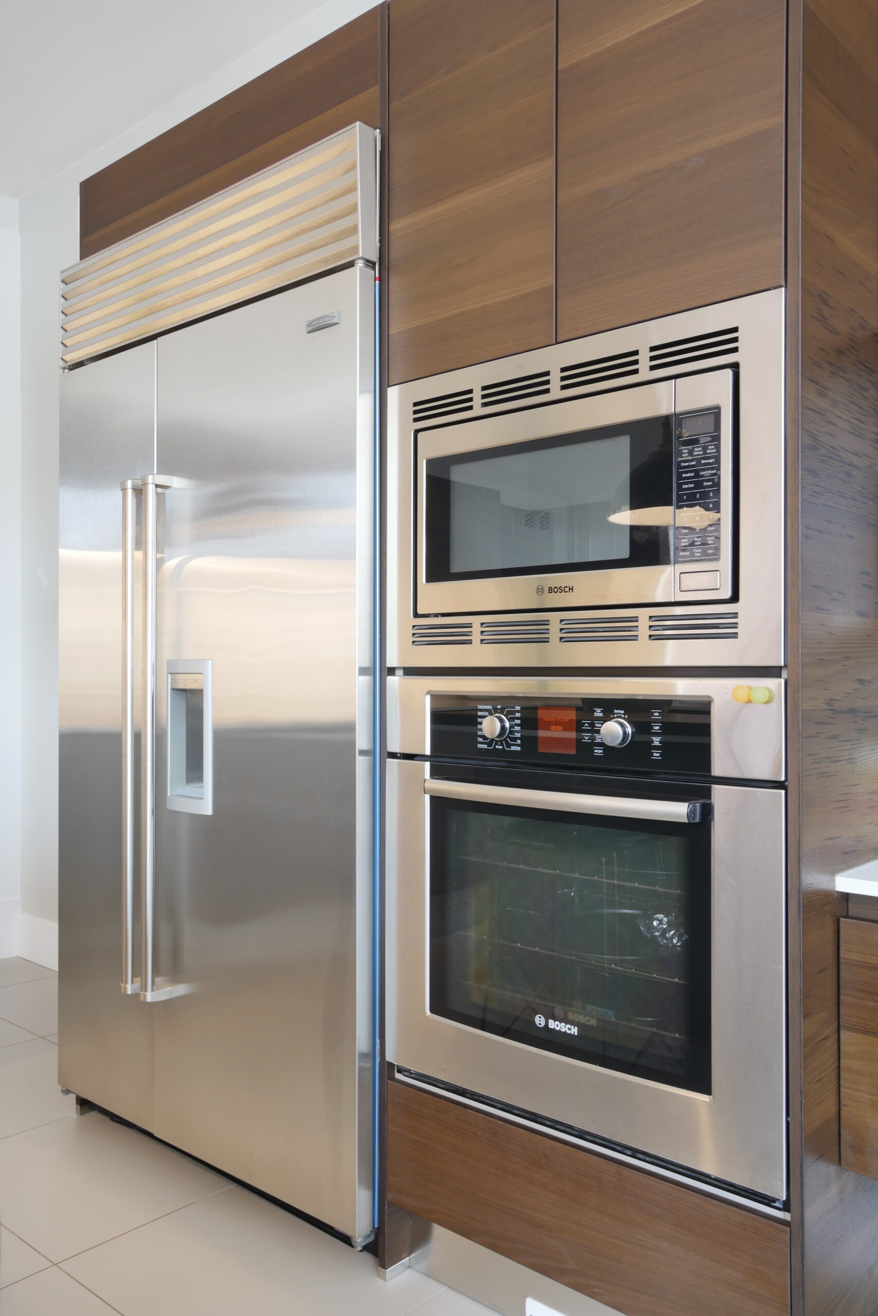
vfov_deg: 63.7
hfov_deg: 45.0
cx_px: 439
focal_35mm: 29
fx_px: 1061
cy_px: 658
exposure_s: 1.3
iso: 200
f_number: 11
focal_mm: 14
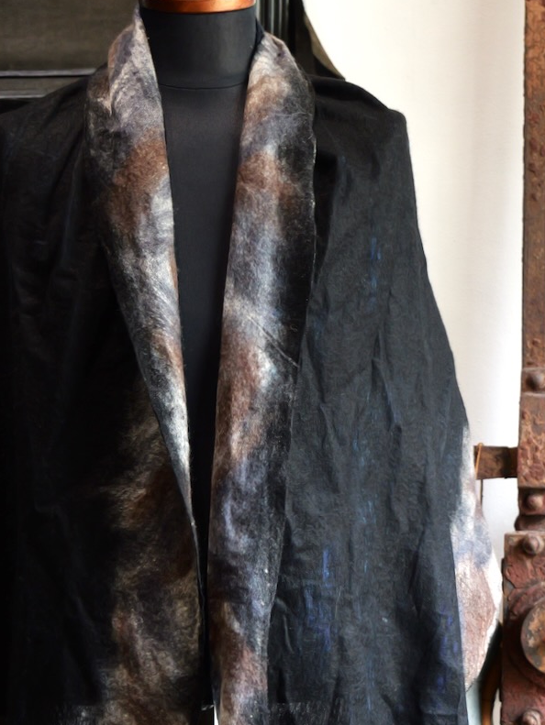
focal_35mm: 84
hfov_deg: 17.6
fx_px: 1762
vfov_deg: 23.2
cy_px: 479
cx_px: 198
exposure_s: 1/60
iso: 2500
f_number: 5.4
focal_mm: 54
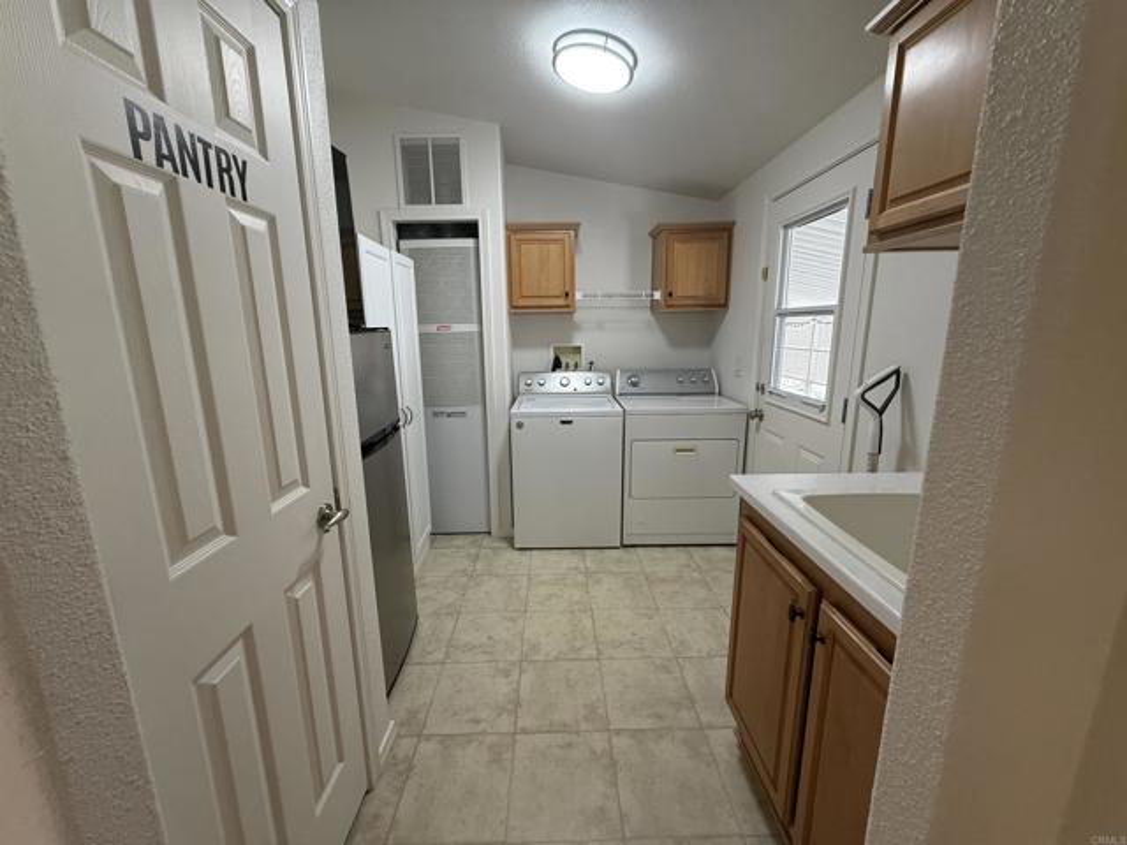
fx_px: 456
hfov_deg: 102.1
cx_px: 564
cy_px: 422
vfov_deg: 85.7
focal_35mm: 14
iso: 250
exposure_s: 1/120
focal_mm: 2.22
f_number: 2.2
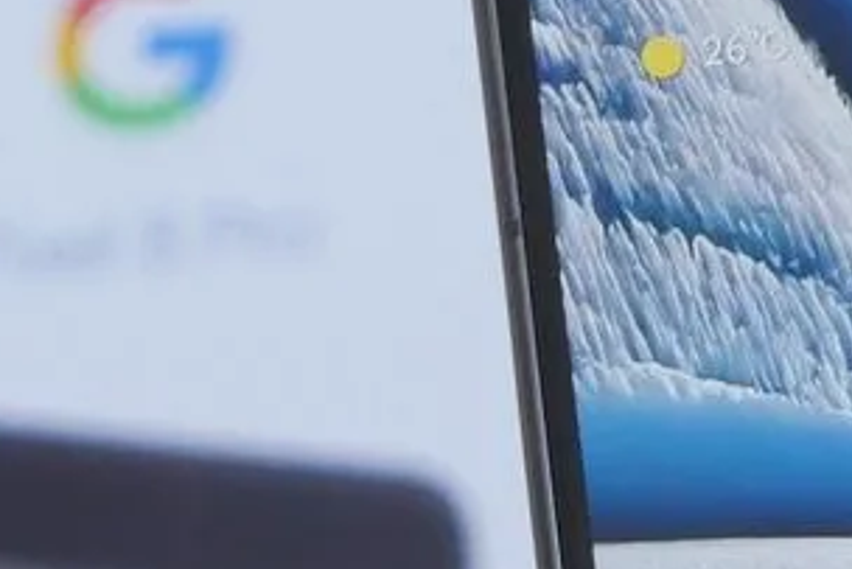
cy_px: 1083
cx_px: -191
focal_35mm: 417
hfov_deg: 4.9
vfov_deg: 3.3
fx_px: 9873
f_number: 2.8
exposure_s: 1/60
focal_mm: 30
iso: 640
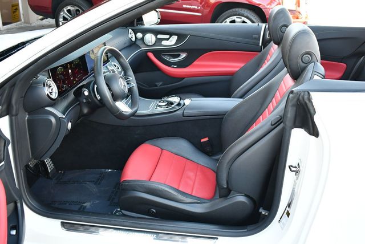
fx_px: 365
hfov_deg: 53.1
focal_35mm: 36
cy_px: 122
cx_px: 182
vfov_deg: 36.9
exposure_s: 1/200
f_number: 3.5
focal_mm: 18
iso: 800
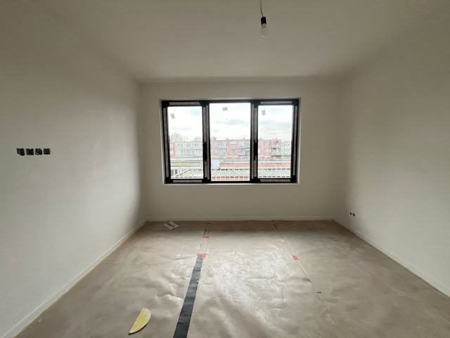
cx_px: 225
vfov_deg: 89.9
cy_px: 169
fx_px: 169
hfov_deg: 106.2
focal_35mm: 13
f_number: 1.8
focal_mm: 1.57
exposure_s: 1/99
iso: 250
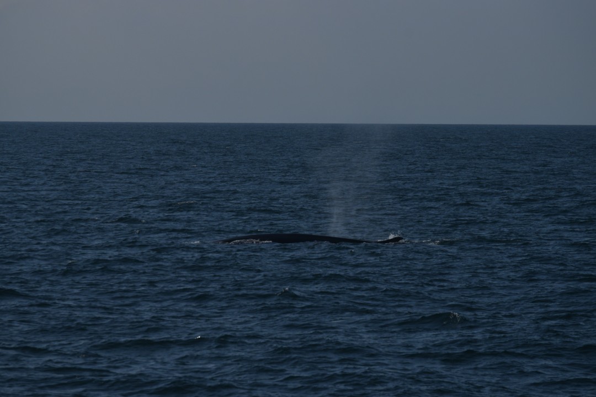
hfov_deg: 7.8
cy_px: 198
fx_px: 4345
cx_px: 298
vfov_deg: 5.2
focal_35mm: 262
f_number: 7.1
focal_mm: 175
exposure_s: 1/4000
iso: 200
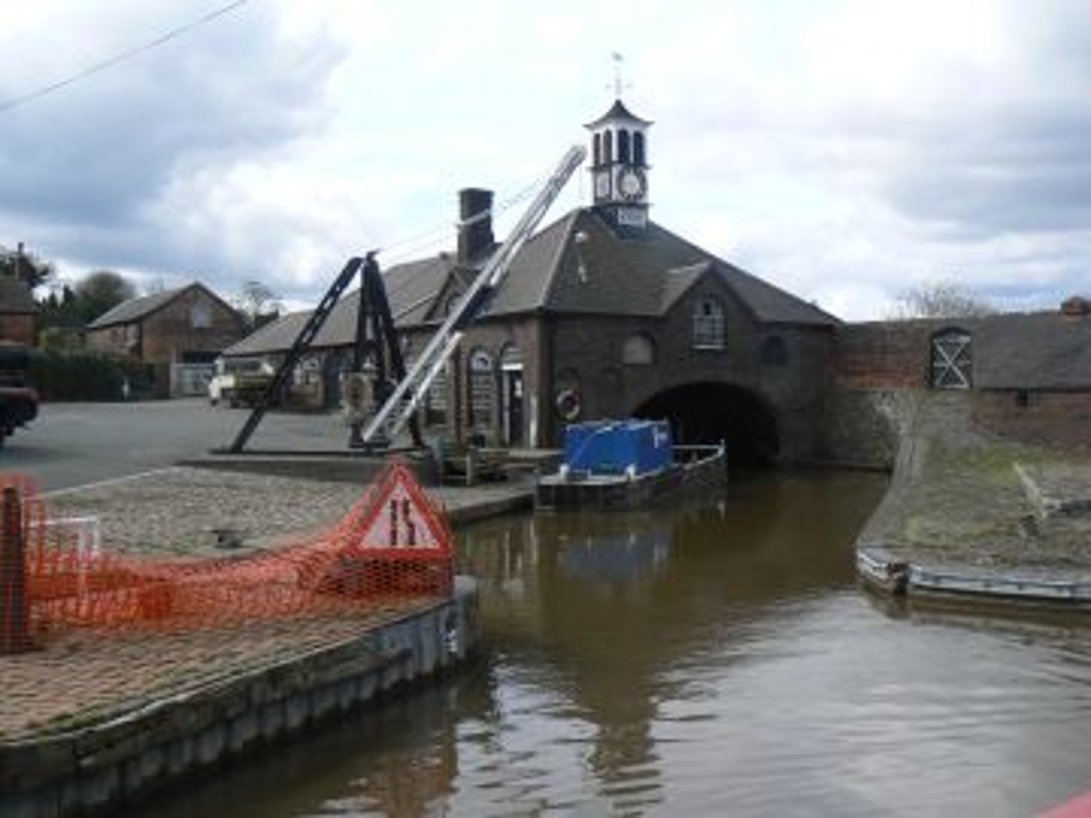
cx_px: 546
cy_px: 409
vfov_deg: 36.8
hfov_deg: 47.9
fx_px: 1229
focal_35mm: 39
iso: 80
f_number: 5.6
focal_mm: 6.5
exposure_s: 1/400
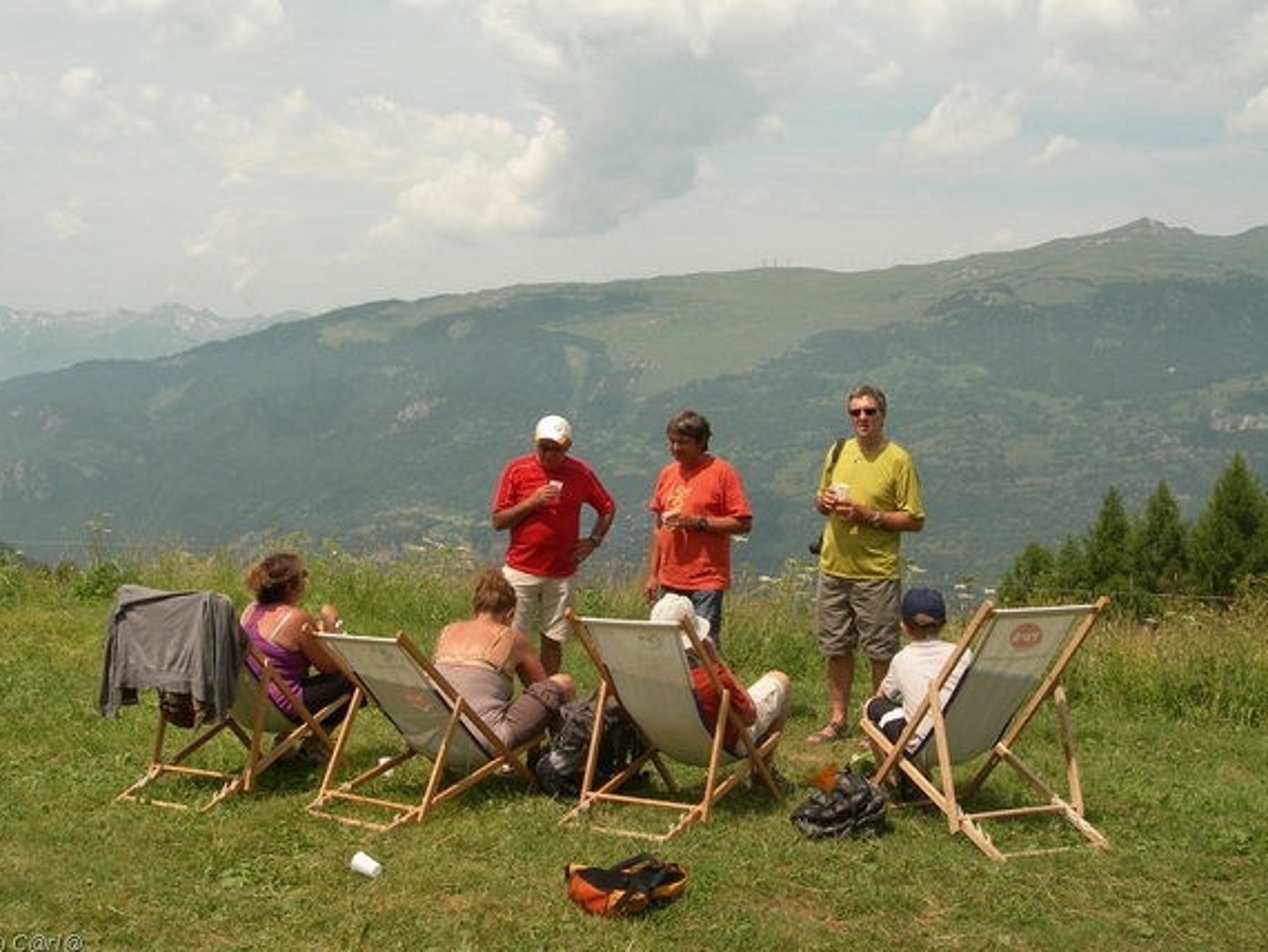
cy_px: 483
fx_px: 1466
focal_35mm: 40
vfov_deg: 36.0
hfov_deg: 46.8
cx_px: 618
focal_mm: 7.8
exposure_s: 1/528
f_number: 4.8
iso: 50
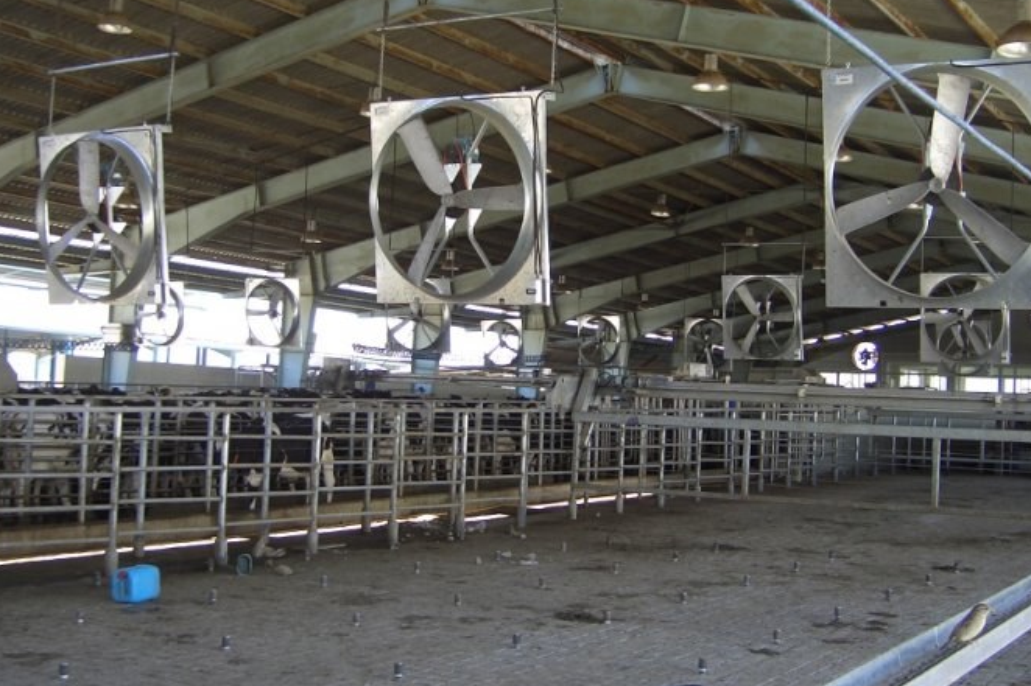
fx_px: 1403
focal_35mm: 49
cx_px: 539
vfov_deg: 27.5
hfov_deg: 40.3
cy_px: 331
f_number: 2.8
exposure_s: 1/80
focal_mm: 8
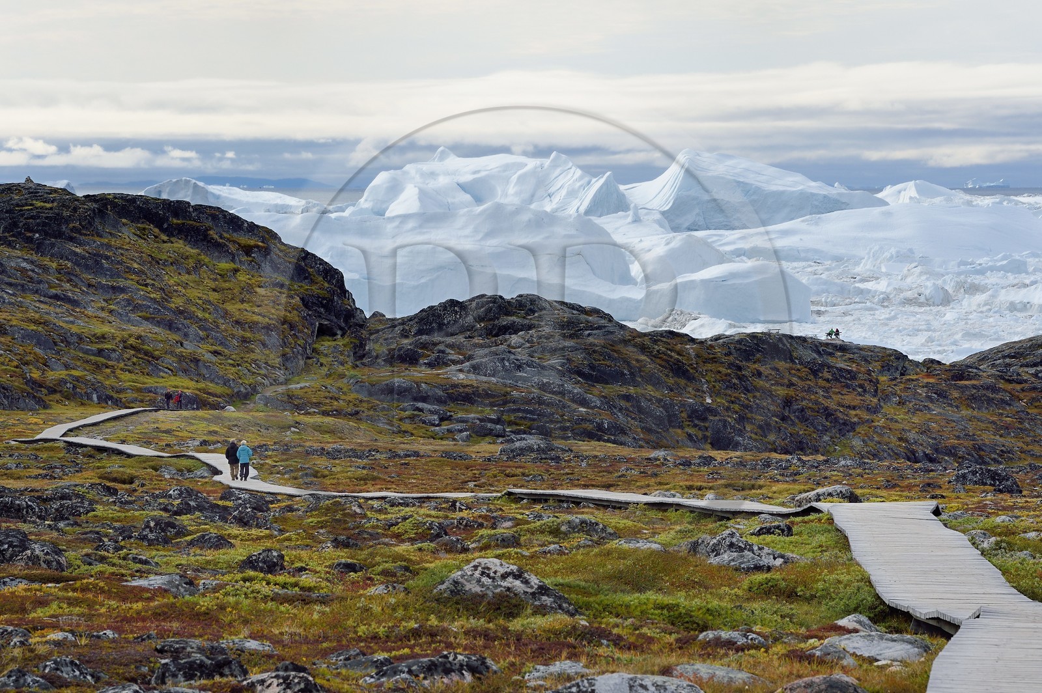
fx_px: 3904
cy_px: 346
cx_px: 521
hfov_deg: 15.2
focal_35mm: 135
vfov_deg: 10.1
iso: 400
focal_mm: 135
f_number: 14
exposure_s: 1/320
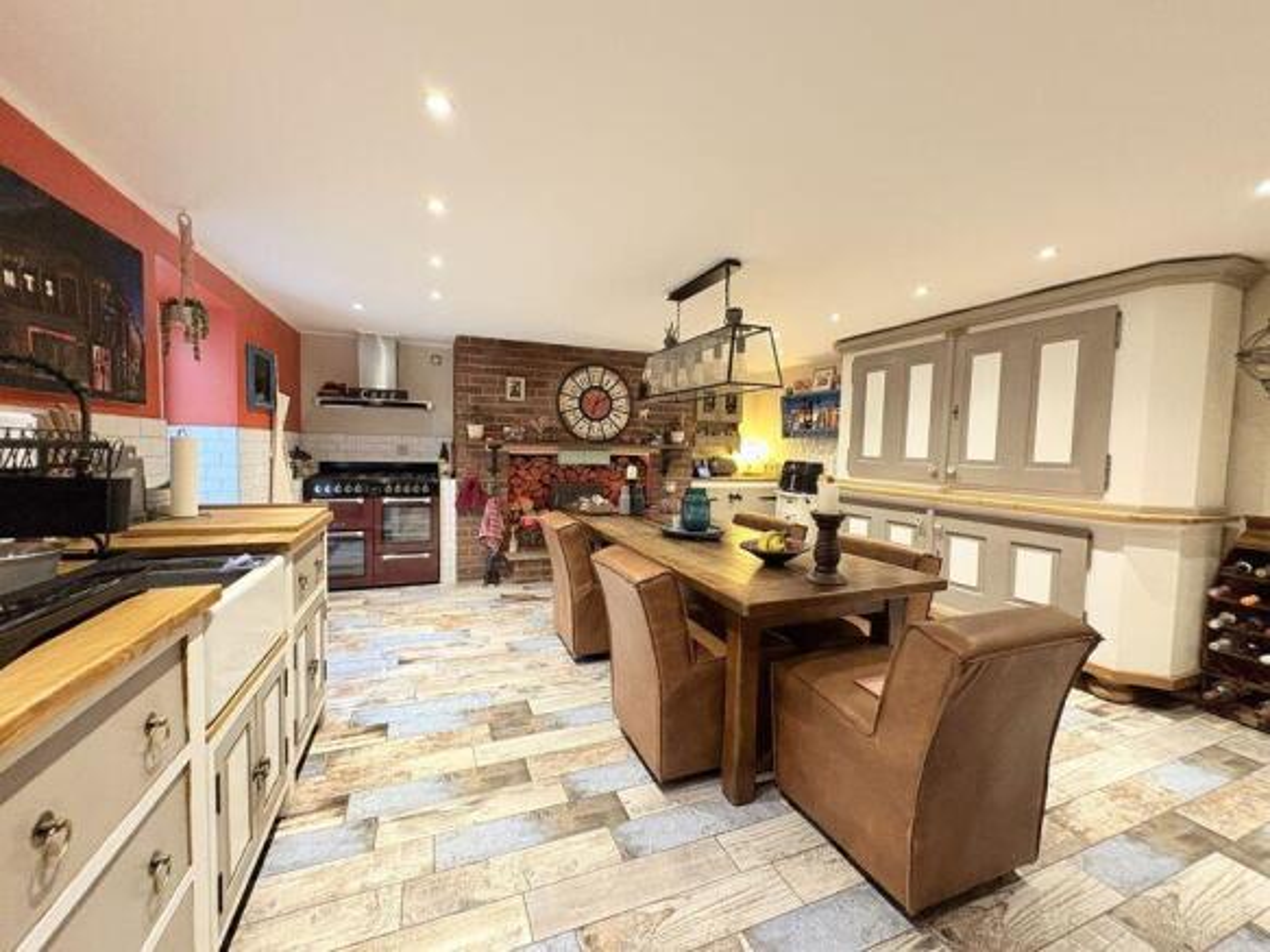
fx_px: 514
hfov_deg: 102.1
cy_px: 476
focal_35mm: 14
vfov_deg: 85.7
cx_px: 635
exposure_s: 1/50
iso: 500
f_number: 2.2
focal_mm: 2.22
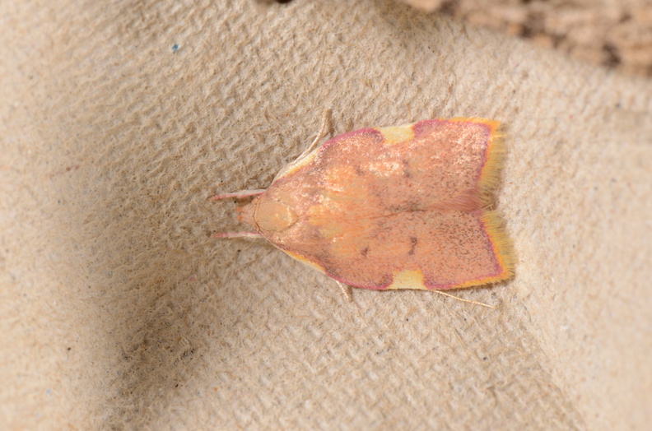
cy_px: 216
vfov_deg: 10.7
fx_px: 2304
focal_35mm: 128
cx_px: 326
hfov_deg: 16.1
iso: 100
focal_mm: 85
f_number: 25
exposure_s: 1/60
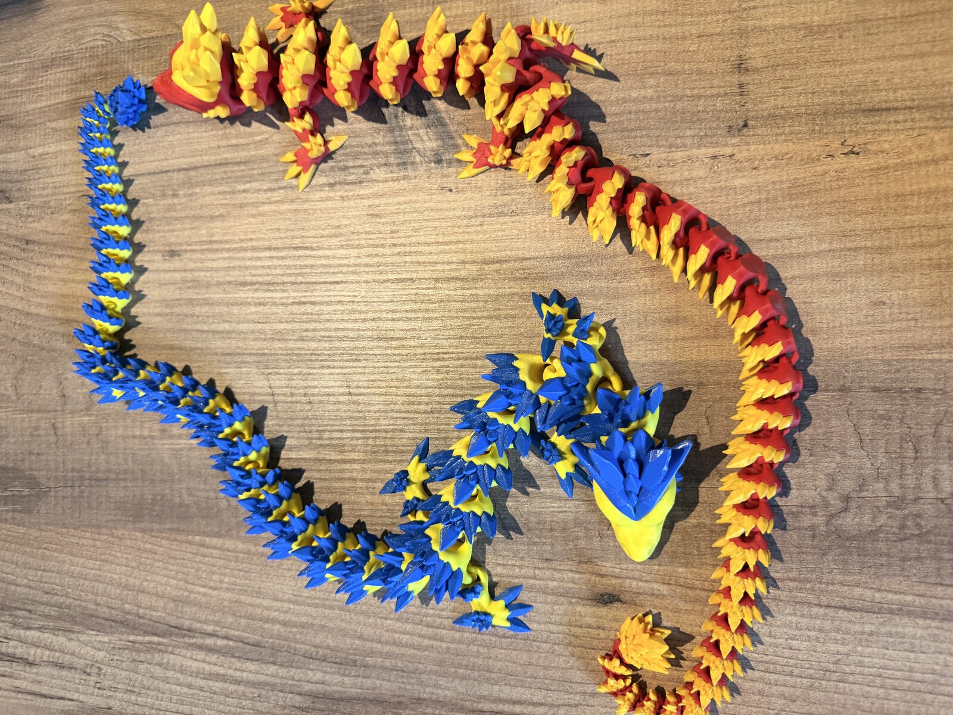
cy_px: 358
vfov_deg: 56.8
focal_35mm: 24
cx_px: 476
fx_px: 661
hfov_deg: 71.6
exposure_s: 1/50
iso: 250
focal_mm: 6.76
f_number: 1.78
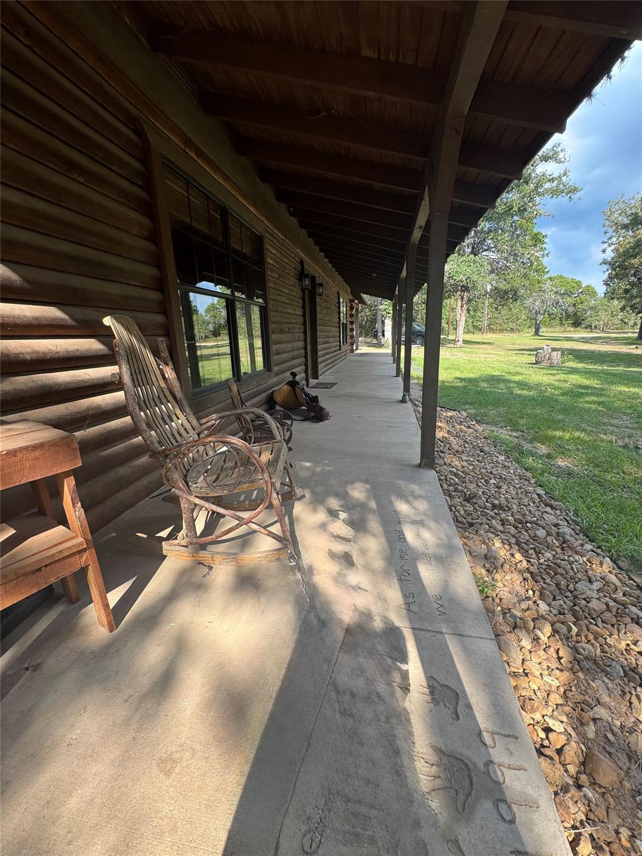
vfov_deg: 102.1
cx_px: 321
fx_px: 346
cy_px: 428
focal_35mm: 14
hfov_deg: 85.7
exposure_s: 1/320
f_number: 2.2
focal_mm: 2.22
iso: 40
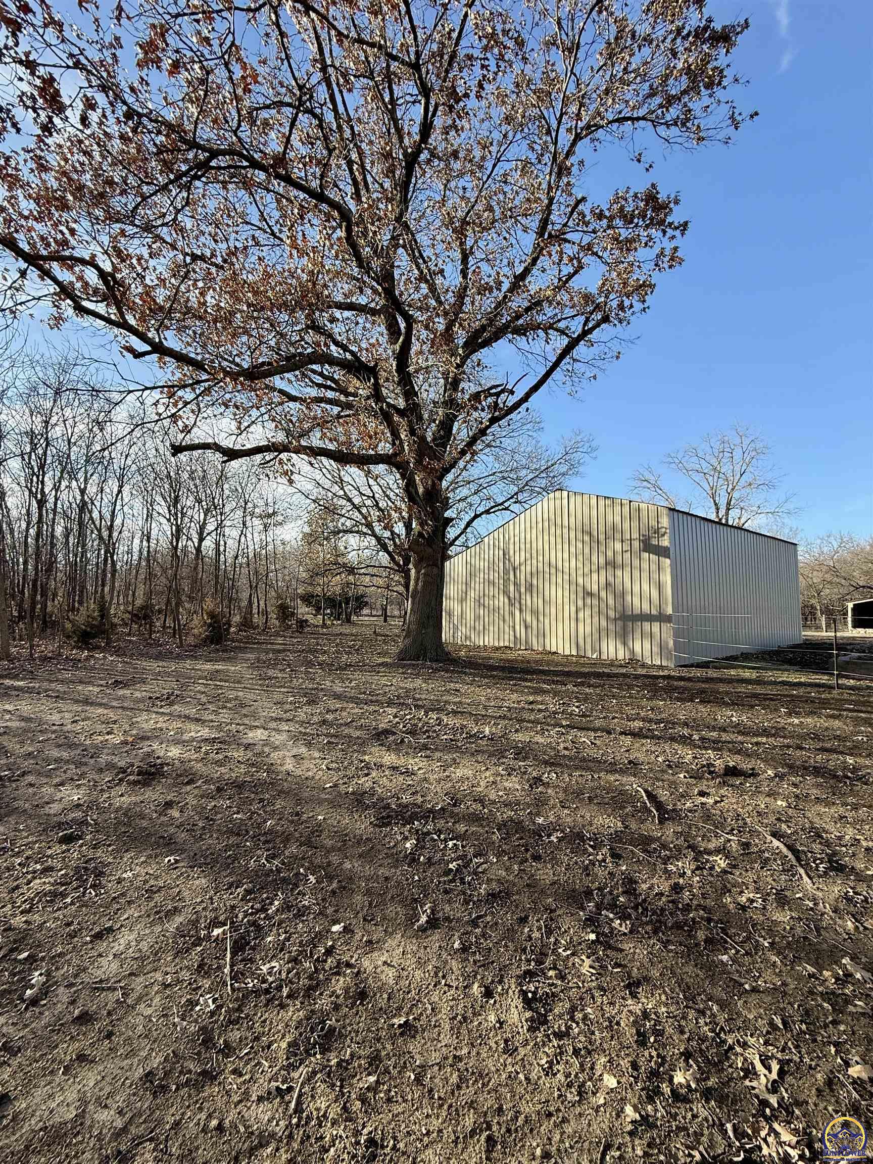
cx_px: 436
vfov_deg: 102.1
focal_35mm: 14
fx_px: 471
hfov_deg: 85.7
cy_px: 582
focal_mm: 2.22
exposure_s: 1/602
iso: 50
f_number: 2.2
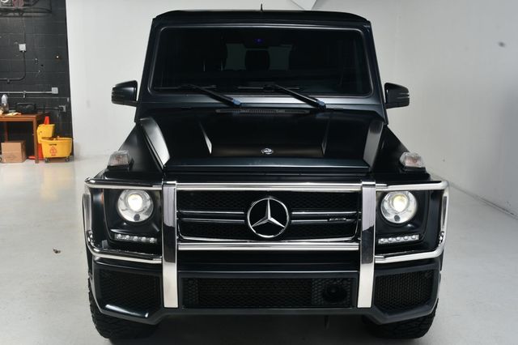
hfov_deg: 49.6
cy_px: 172
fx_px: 561
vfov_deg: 34.2
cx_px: 259
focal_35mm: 39
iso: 100
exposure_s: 1/160
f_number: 13
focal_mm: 26
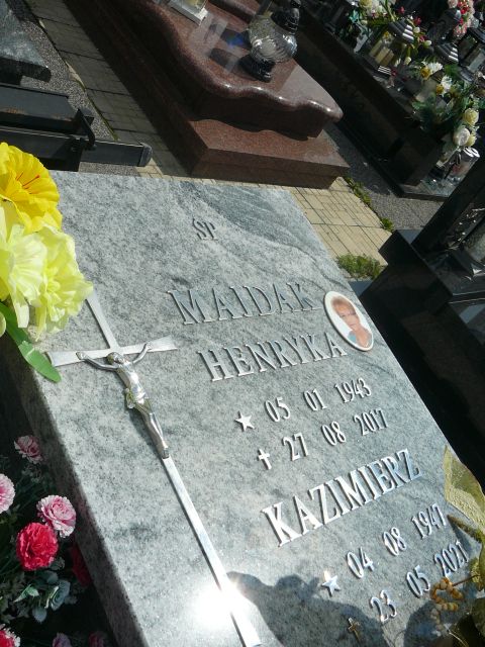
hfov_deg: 40.7
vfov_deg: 52.6
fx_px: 654
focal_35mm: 35
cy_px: 324
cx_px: 242
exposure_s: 1/1300
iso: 80
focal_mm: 5.2
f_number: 5
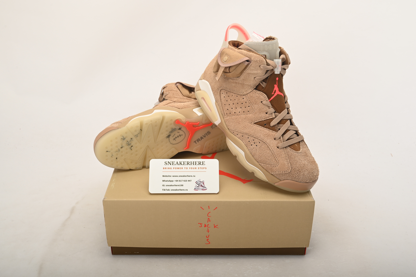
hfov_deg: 51.9
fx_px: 428
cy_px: 138
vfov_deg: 36.0
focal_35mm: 37
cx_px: 208
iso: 100
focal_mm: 37
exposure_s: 1/200
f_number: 11
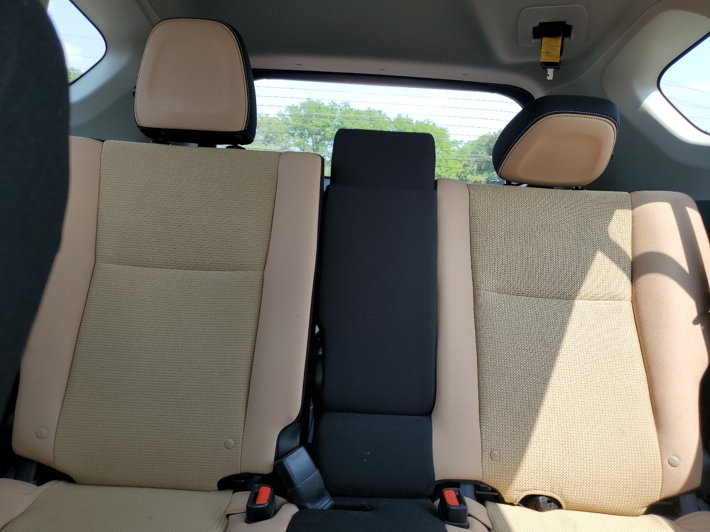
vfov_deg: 53.1
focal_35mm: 26
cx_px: 355
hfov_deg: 67.3
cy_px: 266
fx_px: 533
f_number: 1.5
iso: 50
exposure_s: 1/238
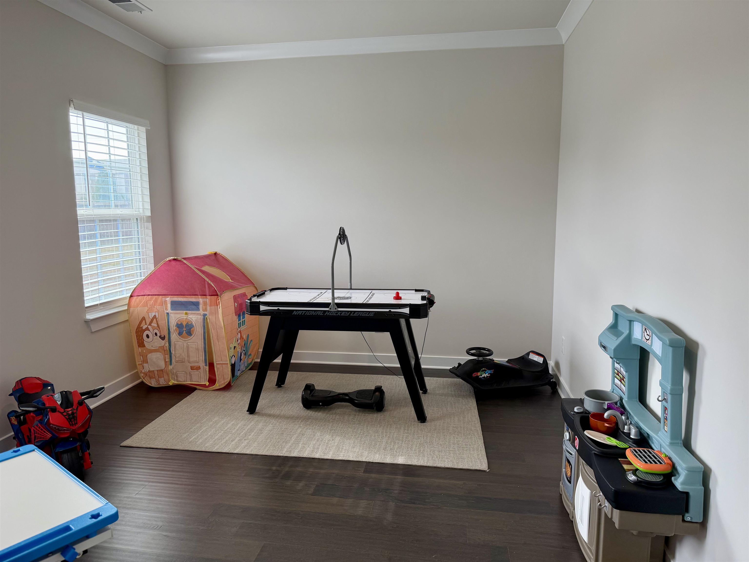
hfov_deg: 71.6
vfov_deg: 56.8
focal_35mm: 24
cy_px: 281
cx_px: 374
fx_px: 519
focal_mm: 6.76
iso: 80
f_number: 1.78
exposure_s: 1/176
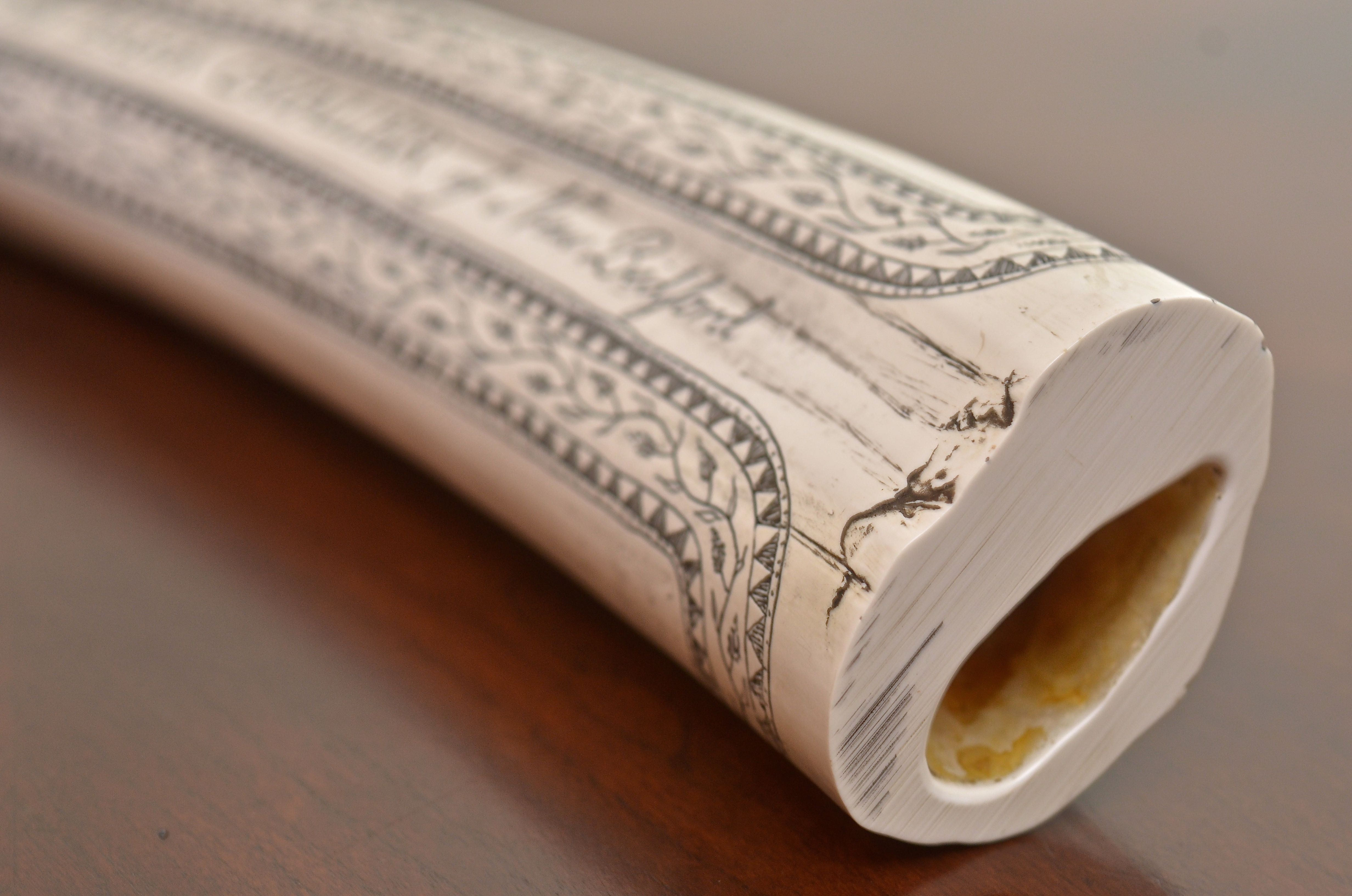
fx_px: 3092
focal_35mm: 82
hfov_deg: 24.7
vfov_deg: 16.5
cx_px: 676
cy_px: 448
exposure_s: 1/30
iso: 400
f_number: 4
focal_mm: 55
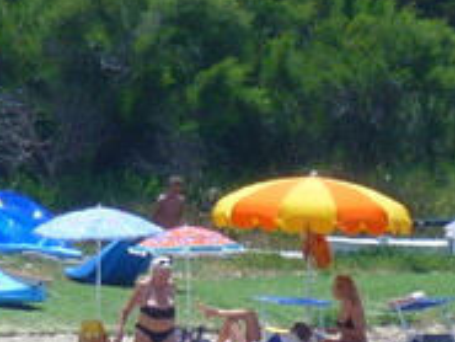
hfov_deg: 1.8
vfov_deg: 1.4
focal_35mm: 1099
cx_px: -529
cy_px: 103
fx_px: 14455
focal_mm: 28.3
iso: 80
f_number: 5.6
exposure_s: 1/400
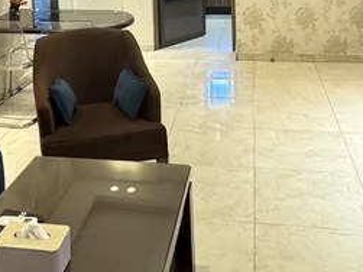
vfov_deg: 25.2
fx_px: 545
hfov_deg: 36.7
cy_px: -55
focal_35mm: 52
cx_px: 147
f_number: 2.2
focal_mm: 2.22
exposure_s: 1/50
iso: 160
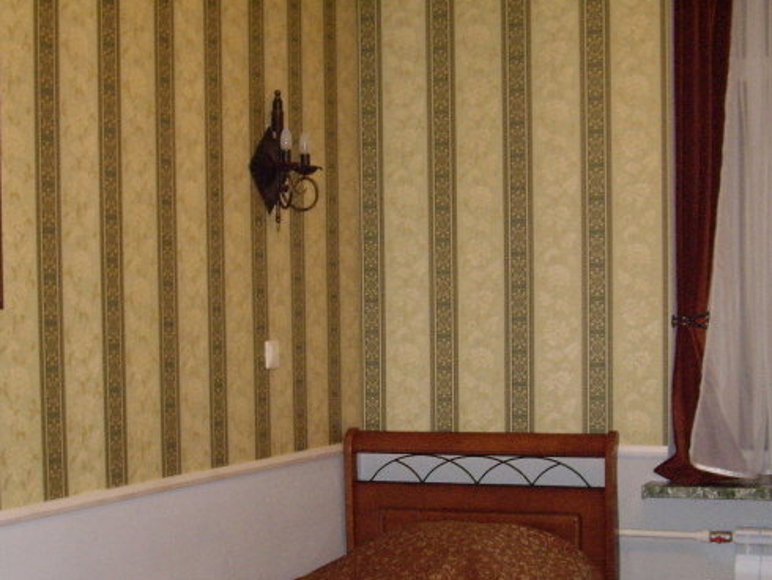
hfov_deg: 31.2
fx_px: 1383
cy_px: 449
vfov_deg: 23.4
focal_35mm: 62
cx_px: 353
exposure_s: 1/40
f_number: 2.8
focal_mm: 7.9
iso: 400
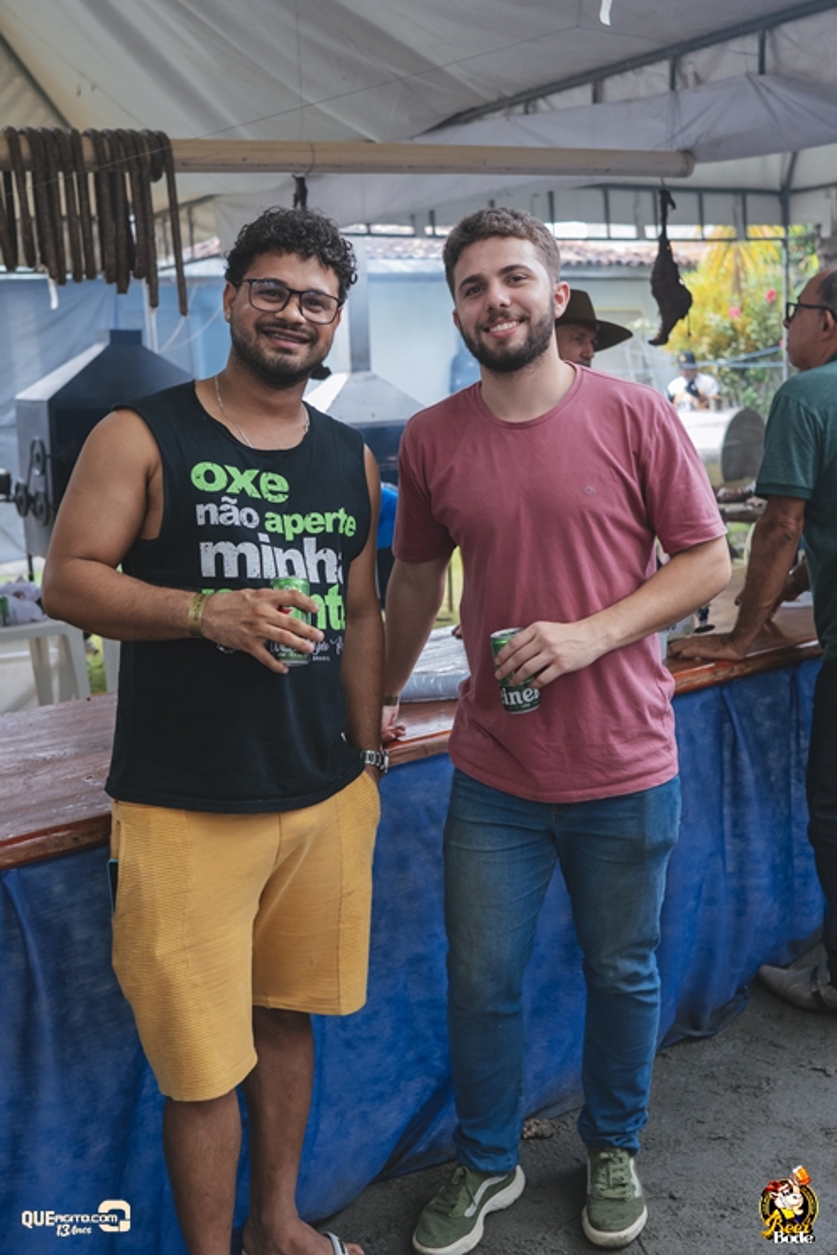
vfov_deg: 53.1
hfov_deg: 36.9
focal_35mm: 36
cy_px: 628
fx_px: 1255
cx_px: 418
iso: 1600
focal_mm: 24
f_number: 2.5
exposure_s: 1/500
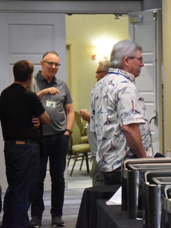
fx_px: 1120
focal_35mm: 170
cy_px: 105
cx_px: 163
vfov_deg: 11.6
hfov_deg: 8.7
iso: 12800
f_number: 5.3
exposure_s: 1/125
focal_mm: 70
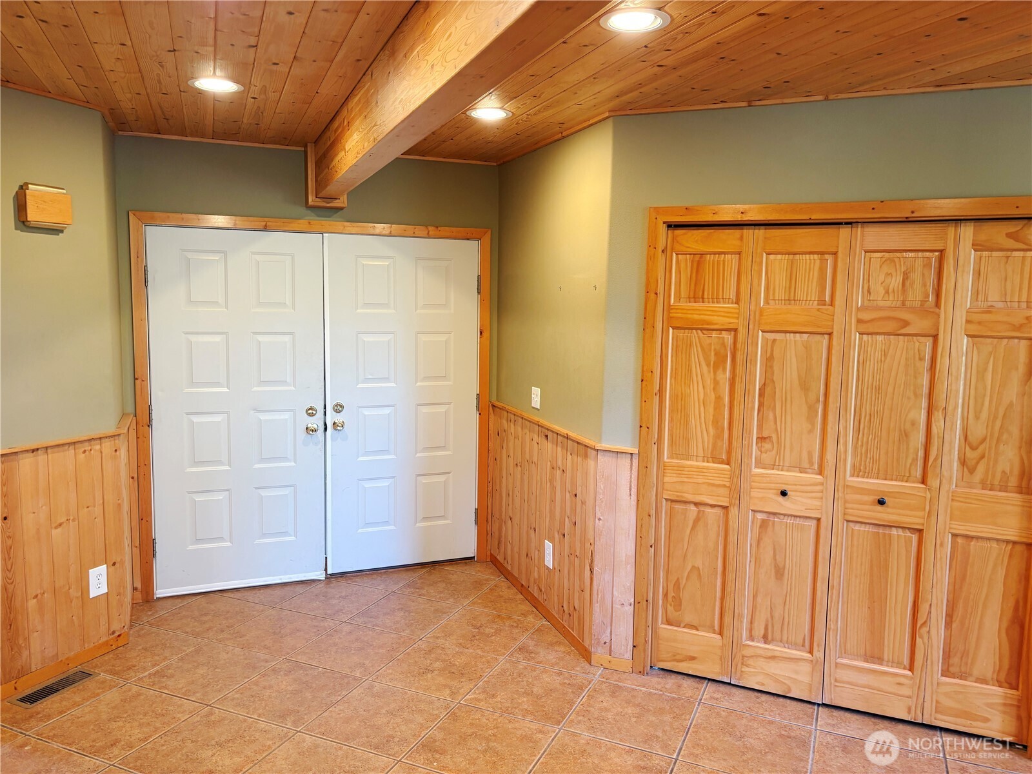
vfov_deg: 53.1
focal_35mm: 26
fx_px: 775
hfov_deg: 67.3
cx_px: 516
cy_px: 387
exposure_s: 1/60
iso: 125
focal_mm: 5.96
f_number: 1.6
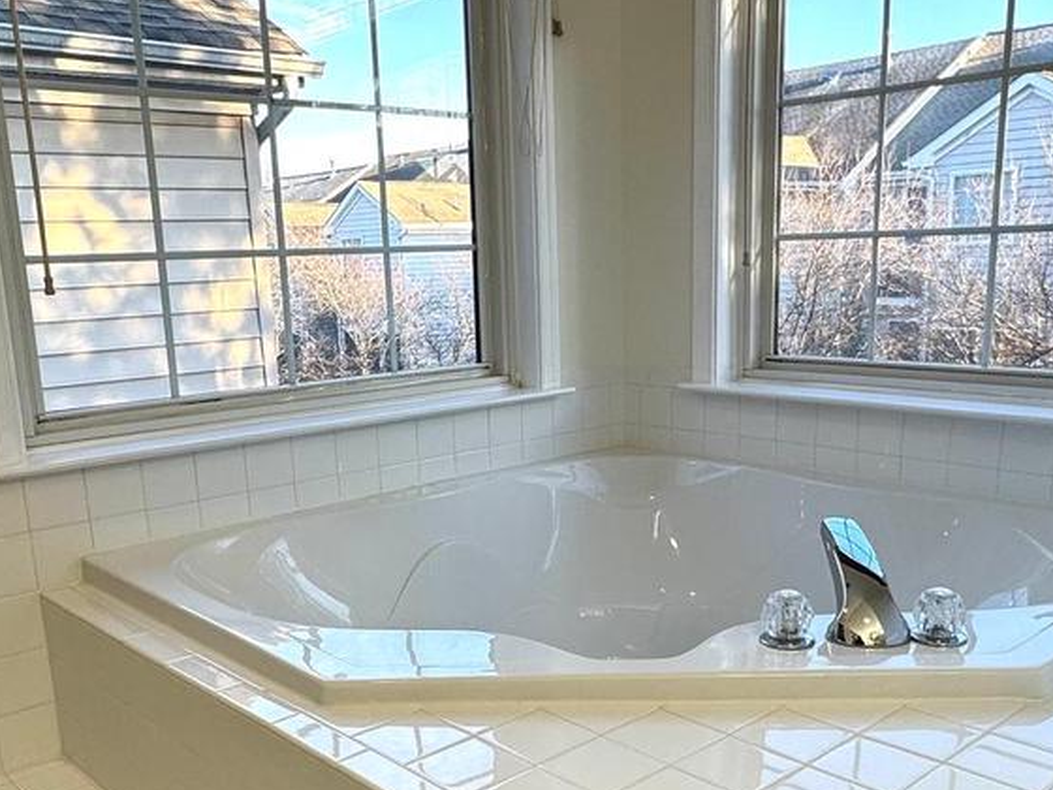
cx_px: 530
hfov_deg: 51.4
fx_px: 1095
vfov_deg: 39.2
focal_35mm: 36
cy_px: 523
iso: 40
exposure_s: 1/186
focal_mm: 2.22
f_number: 2.2
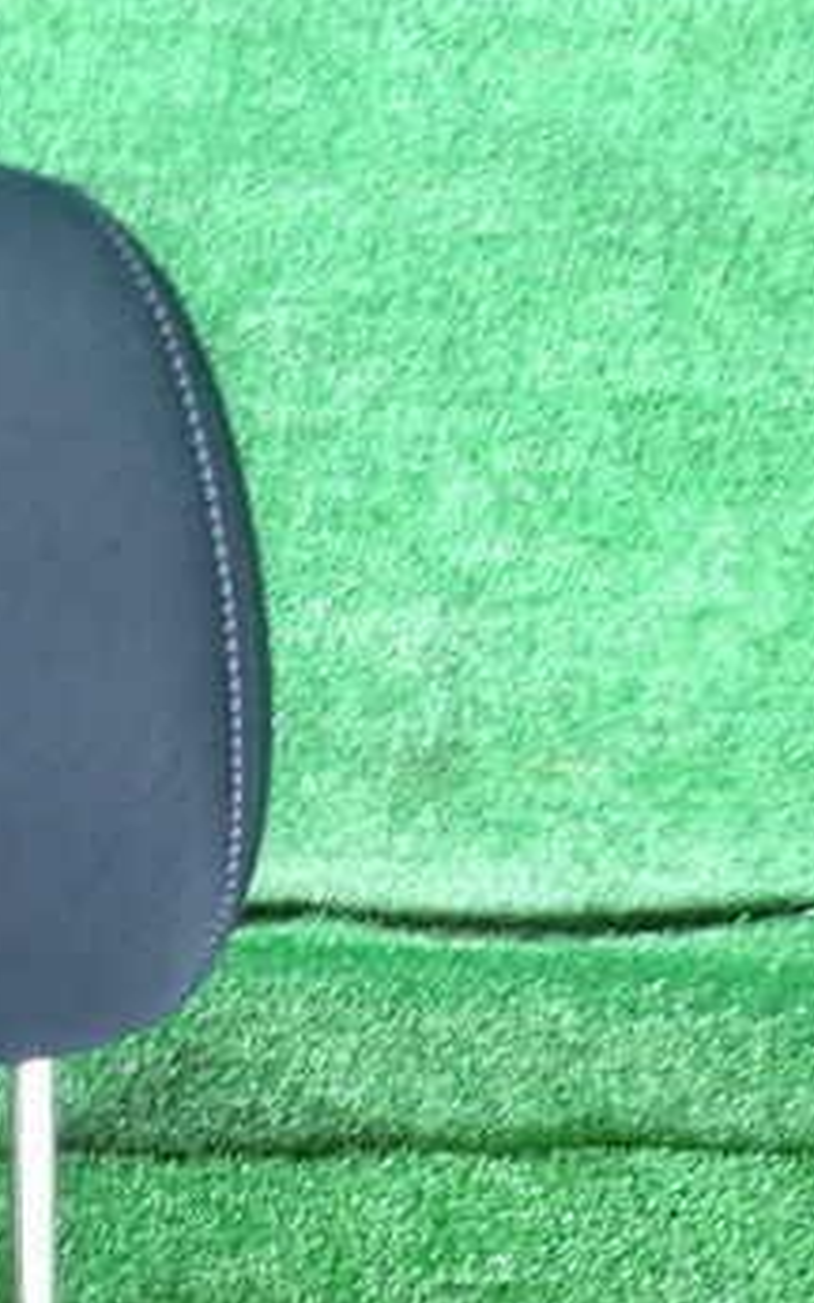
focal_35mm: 46
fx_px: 1634
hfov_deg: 24.6
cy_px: 836
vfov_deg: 43.1
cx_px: -226
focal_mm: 4.5
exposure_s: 1/50
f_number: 2
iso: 200
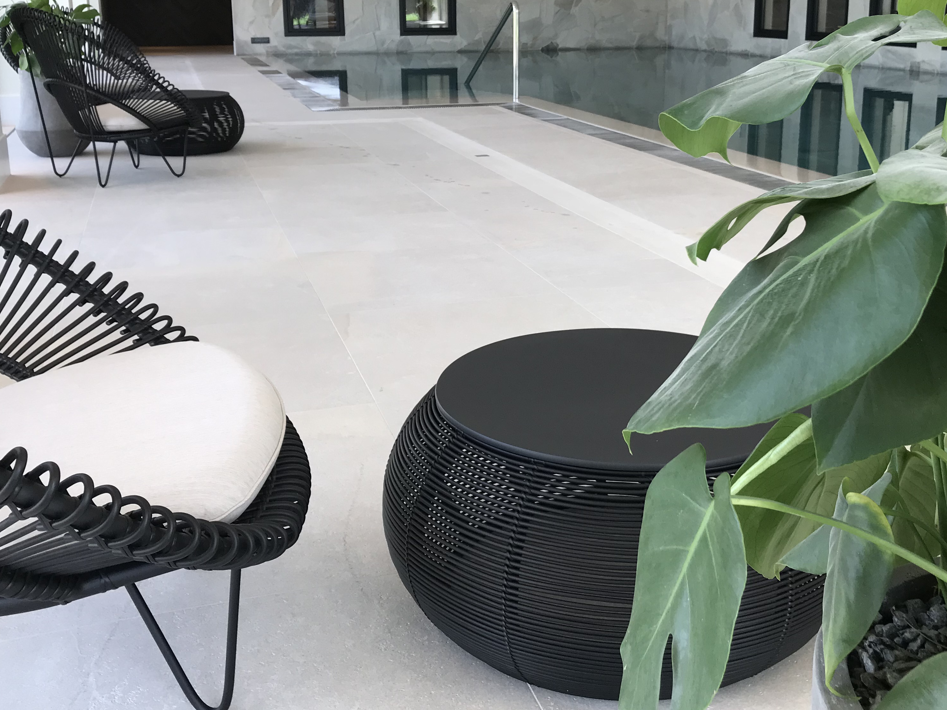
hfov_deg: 48.9
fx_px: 1040
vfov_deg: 37.4
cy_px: 254
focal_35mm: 38
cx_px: 533
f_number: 1.8
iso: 25
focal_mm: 3.99
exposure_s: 1/100
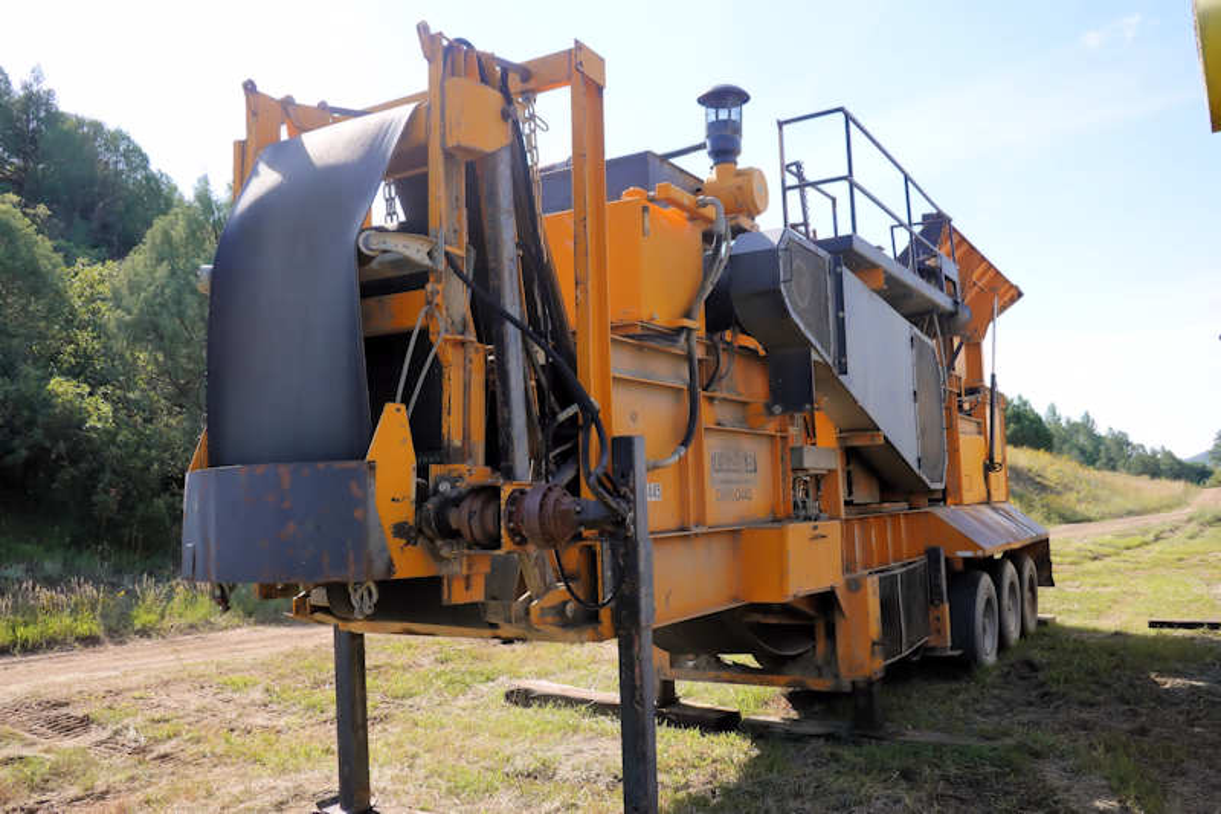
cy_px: 407
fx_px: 1051
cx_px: 610
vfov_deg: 42.3
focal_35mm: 31
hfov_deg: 60.3
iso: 100
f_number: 4
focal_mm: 11.52
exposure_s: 1/400
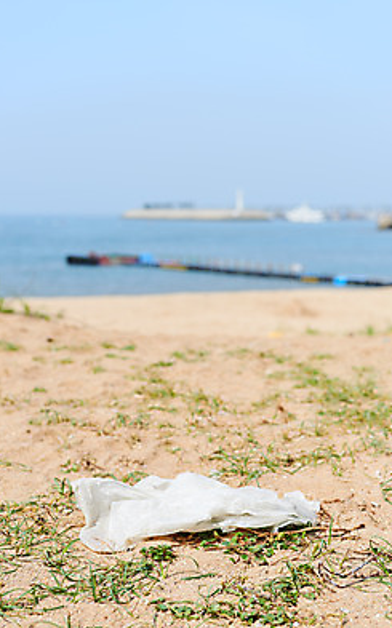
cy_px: 310
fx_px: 925
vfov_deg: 37.6
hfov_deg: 23.9
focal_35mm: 54
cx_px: 194
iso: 100
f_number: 5
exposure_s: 1/1000
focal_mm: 52
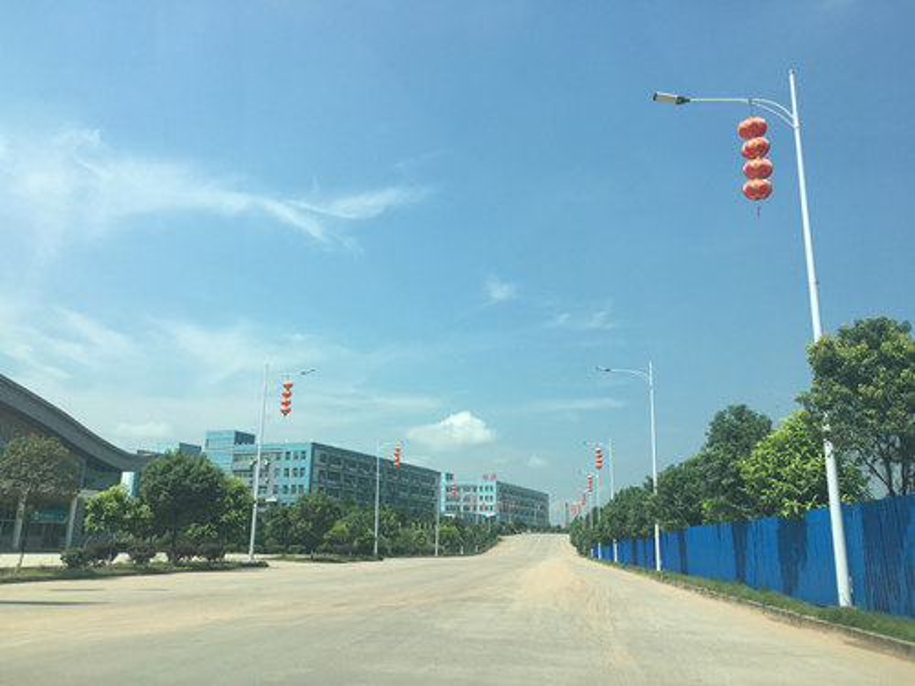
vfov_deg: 48.2
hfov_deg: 61.7
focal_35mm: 29
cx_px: 458
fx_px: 767
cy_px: 343
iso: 25
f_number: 2.2
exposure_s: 1/1479
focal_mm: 4.15
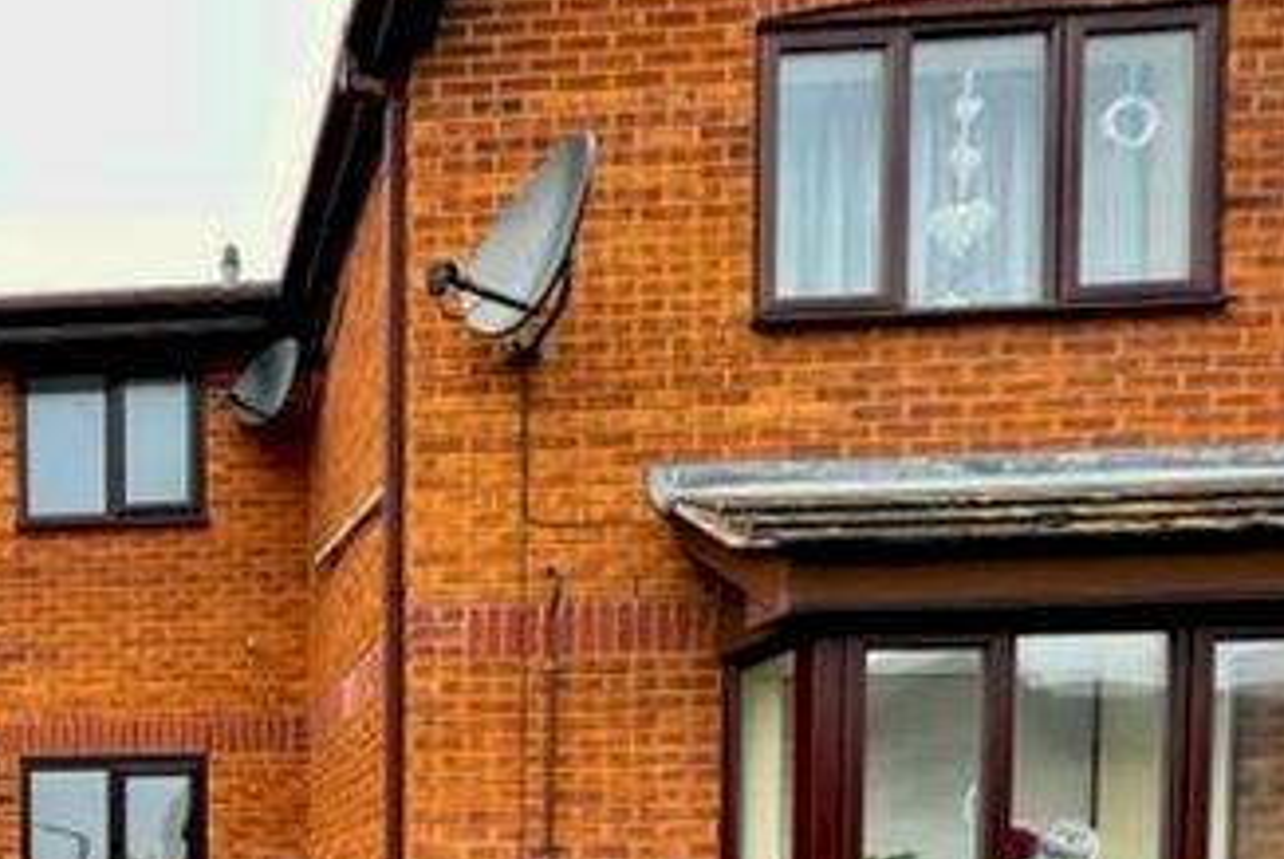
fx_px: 1035
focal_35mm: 29
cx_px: 32
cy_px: 975
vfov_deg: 36.9
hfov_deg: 52.2
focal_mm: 1.57
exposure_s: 1/128
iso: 32
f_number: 1.8
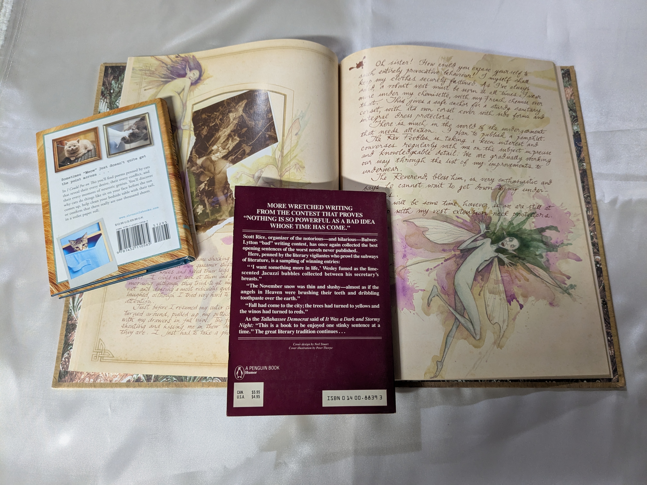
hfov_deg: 65.3
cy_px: 242
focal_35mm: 27
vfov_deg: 51.4
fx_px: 505
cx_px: 324
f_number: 1.73
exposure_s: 1/40
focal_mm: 4.38
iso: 201
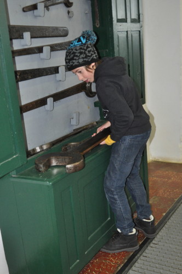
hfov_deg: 28.0
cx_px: 91
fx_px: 365
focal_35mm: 48
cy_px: 137
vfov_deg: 41.2
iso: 800
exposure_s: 1/60
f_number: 4.8
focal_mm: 32
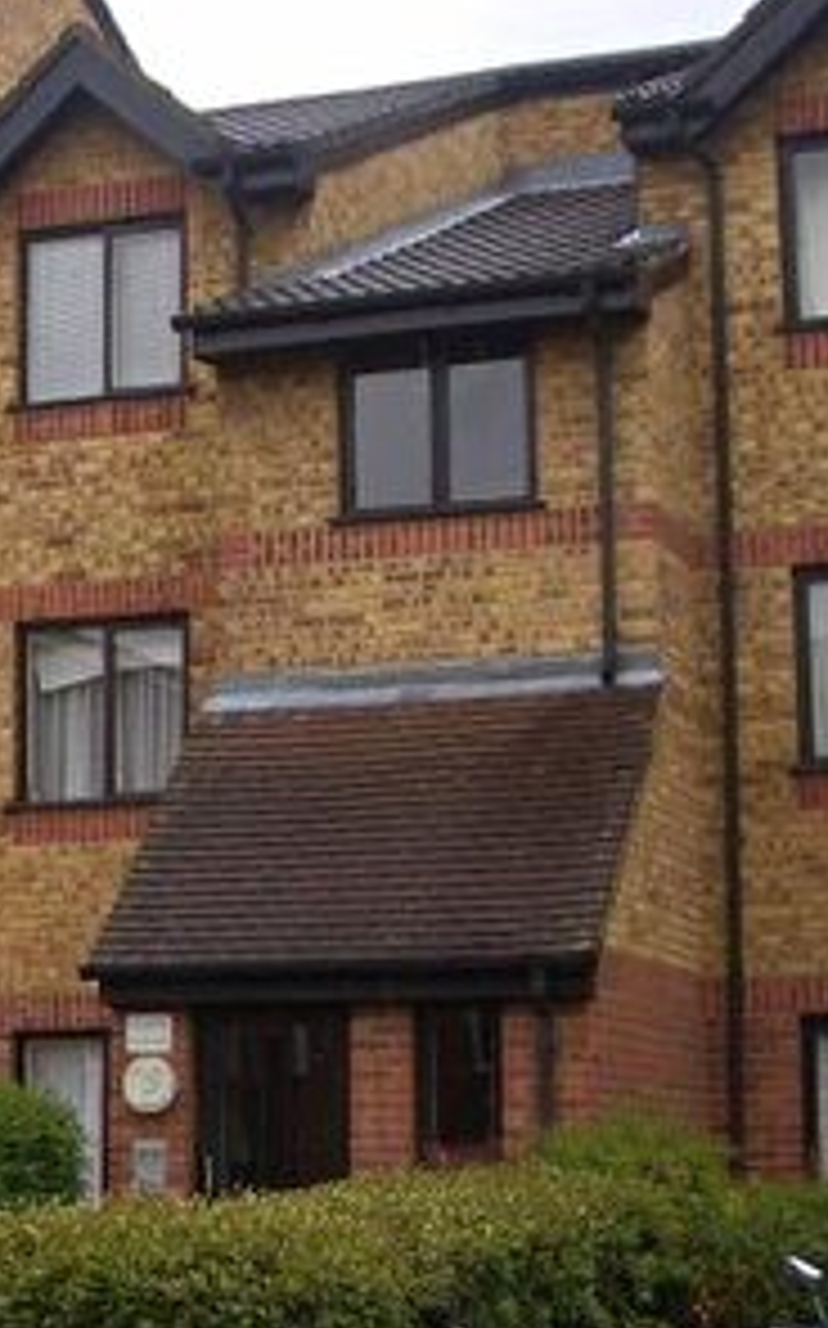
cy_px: 759
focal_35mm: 88
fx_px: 3182
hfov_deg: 14.3
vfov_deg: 23.5
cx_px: -184
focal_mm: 5.8
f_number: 4.3
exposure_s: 1/200
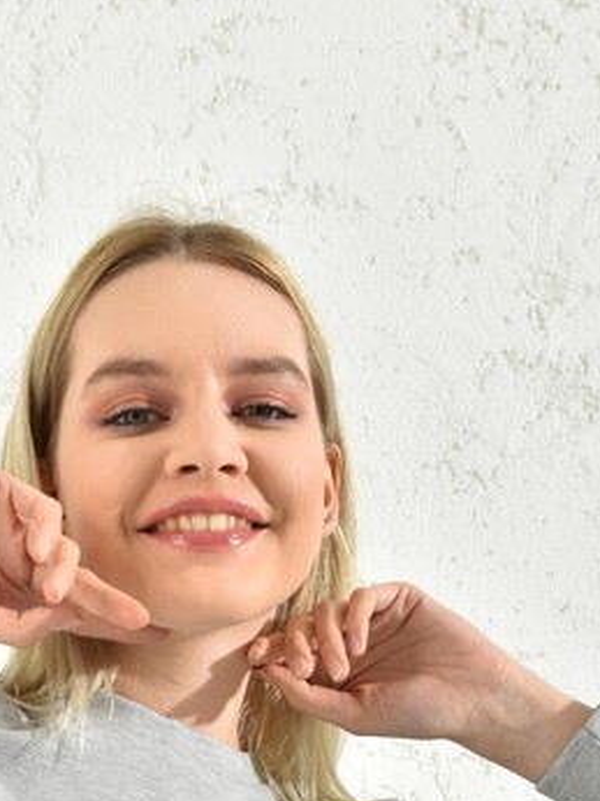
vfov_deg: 25.1
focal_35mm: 73
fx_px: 1689
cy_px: 847
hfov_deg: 20.1
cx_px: 197
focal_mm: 35
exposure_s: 1/160
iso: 100
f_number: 7.1
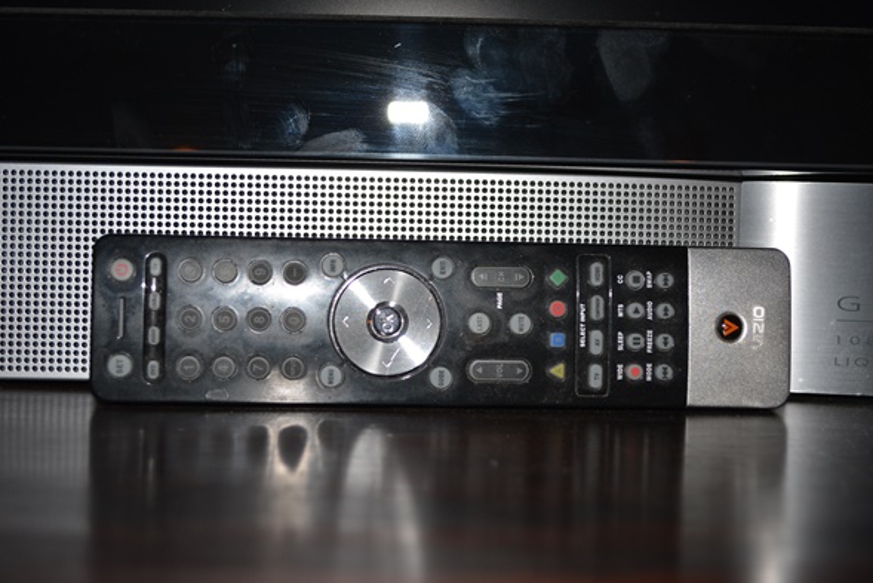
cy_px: 288
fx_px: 1334
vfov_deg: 24.6
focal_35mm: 55
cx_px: 440
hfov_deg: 36.2
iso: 560
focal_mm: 36
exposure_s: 1/60
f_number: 5
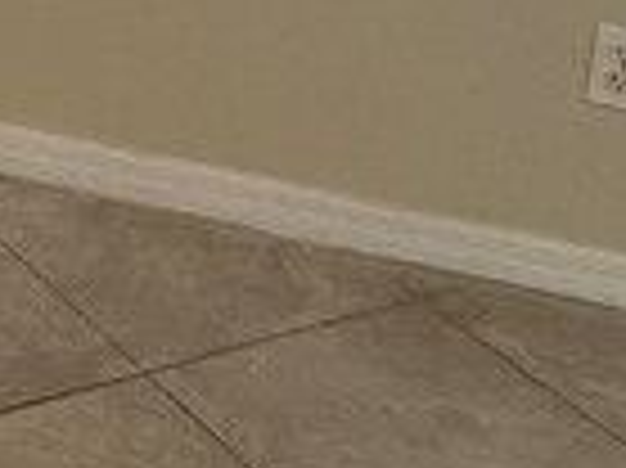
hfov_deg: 15.6
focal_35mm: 103
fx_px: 1861
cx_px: -585
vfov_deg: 13.0
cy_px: -374
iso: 320
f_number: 2.2
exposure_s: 1/120
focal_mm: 2.22
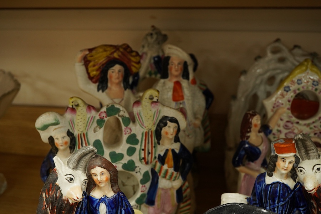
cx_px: 160
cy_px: 107
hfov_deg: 43.6
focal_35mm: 45
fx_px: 401
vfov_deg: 29.9
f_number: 8
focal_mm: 30
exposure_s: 1/125
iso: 1250
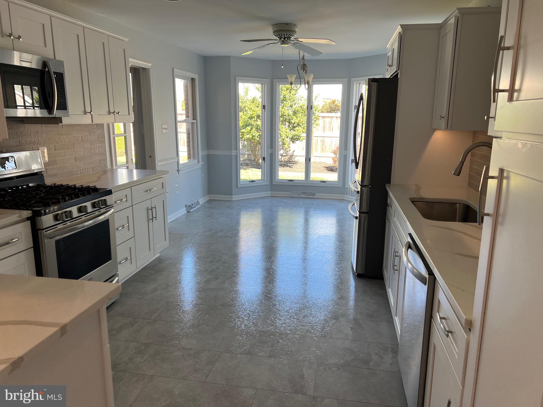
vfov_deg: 53.1
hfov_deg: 67.3
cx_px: 272
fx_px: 408
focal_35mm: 26
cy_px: 204
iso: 40
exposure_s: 1/120
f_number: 1.5
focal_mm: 5.7
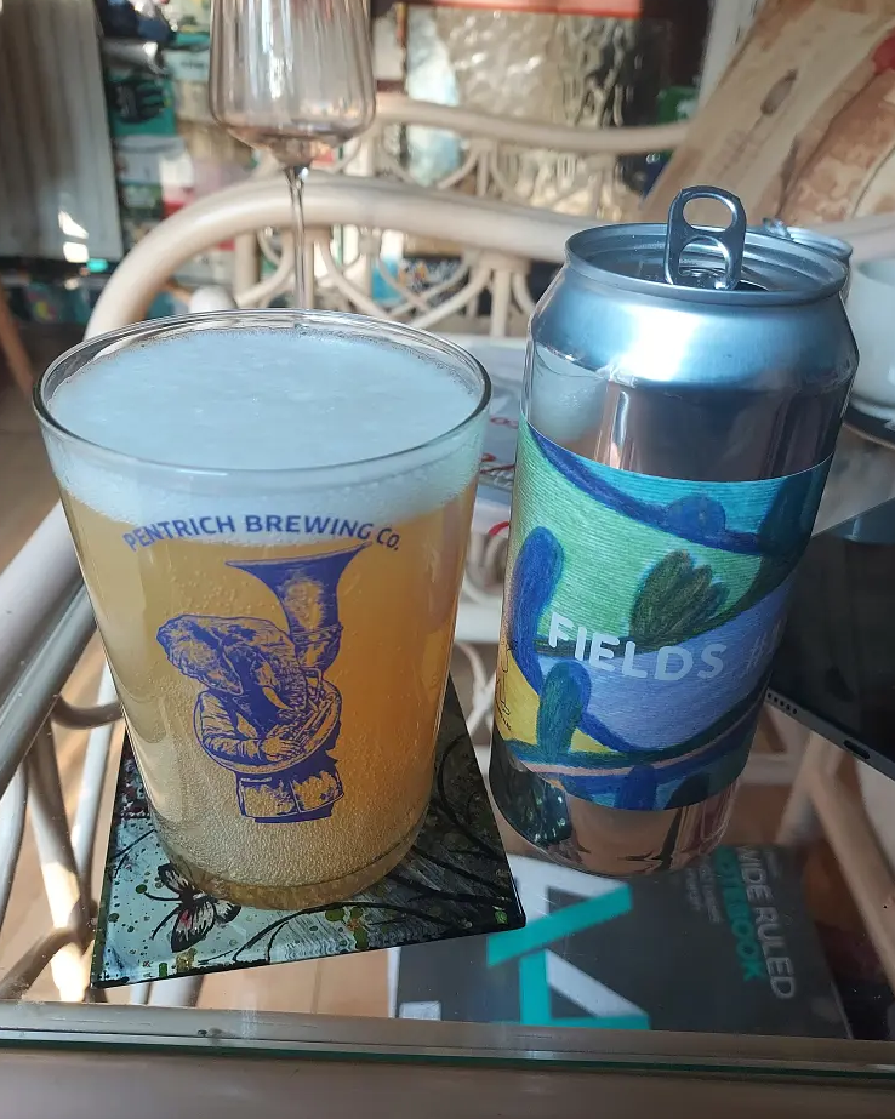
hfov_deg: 54.9
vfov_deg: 66.0
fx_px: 861
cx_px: 460
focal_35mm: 26
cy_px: 549
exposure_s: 1/60
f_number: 1.8
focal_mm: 4.6
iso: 320
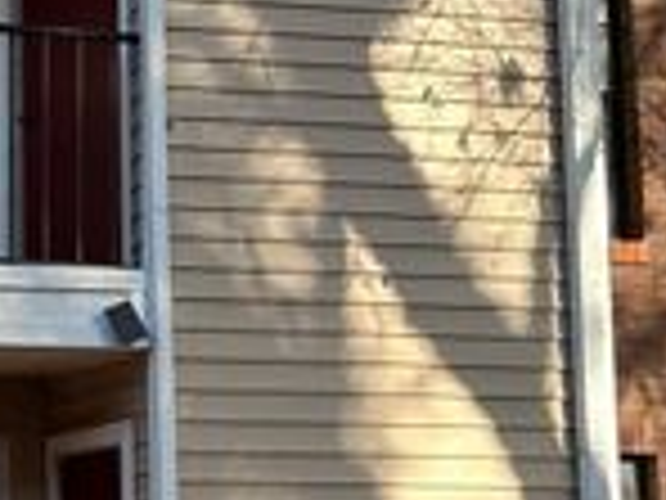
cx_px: -220
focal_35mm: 81
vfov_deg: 18.1
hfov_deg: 21.6
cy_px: 385
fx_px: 1558
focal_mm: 6.86
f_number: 1.78
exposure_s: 1/903
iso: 80
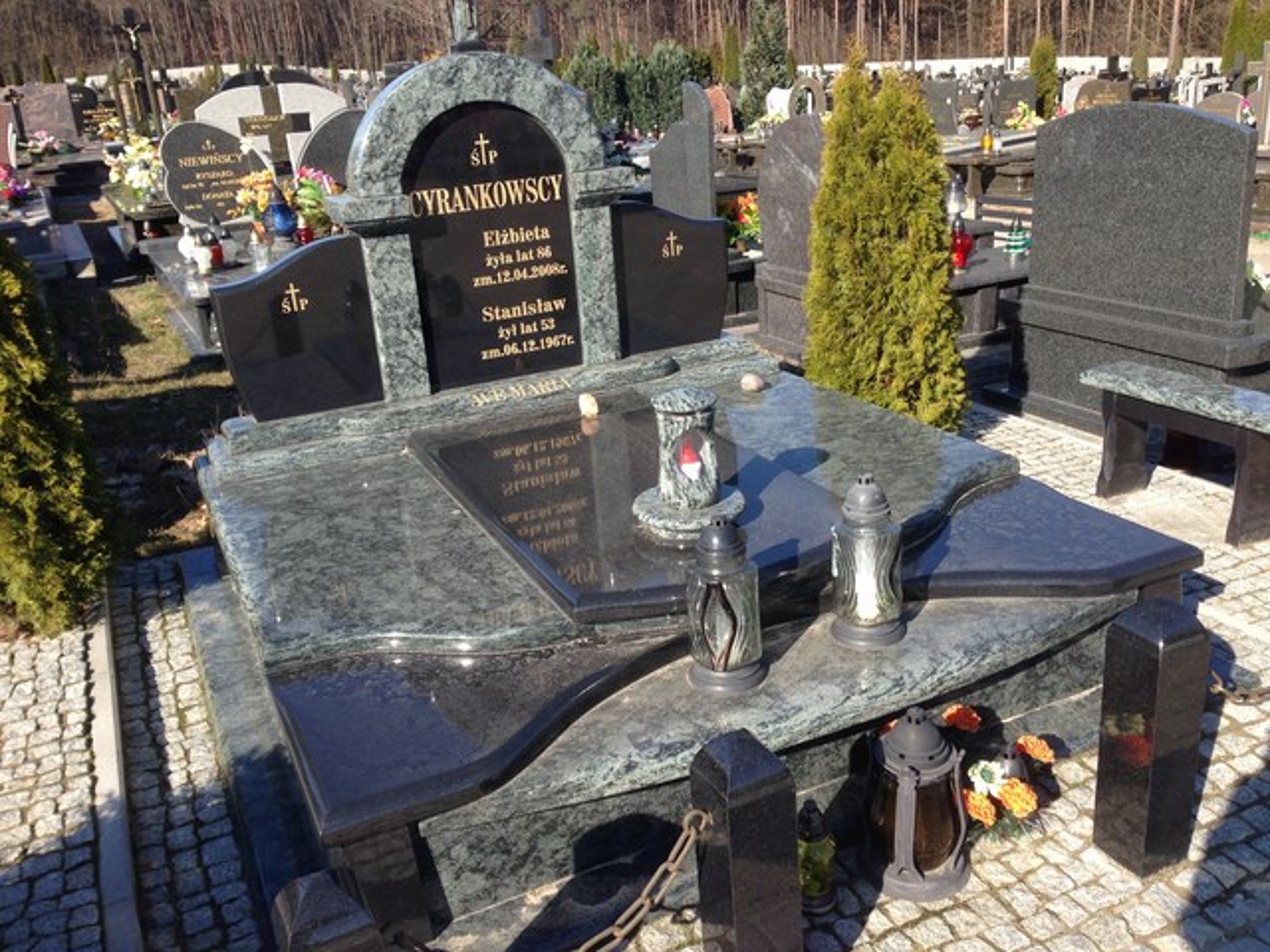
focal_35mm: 33
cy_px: 476
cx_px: 635
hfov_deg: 55.4
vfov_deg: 42.9
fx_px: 1211
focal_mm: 4.12
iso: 50
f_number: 2.4
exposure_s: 1/753
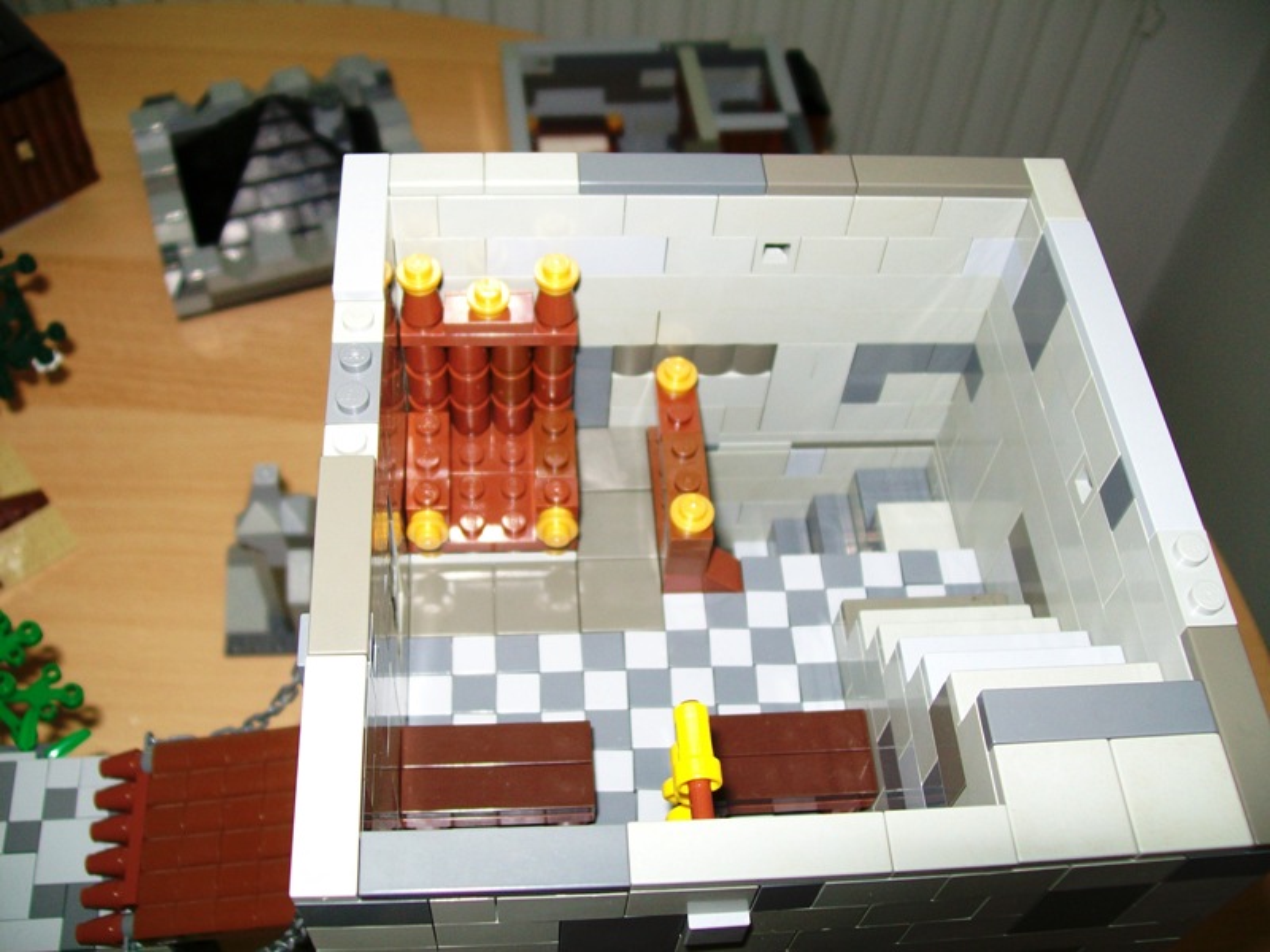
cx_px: 635
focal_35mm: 36
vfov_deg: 39.7
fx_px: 1321
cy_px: 476
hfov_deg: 51.4
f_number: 2.7
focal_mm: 6
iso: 64
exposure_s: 1/60
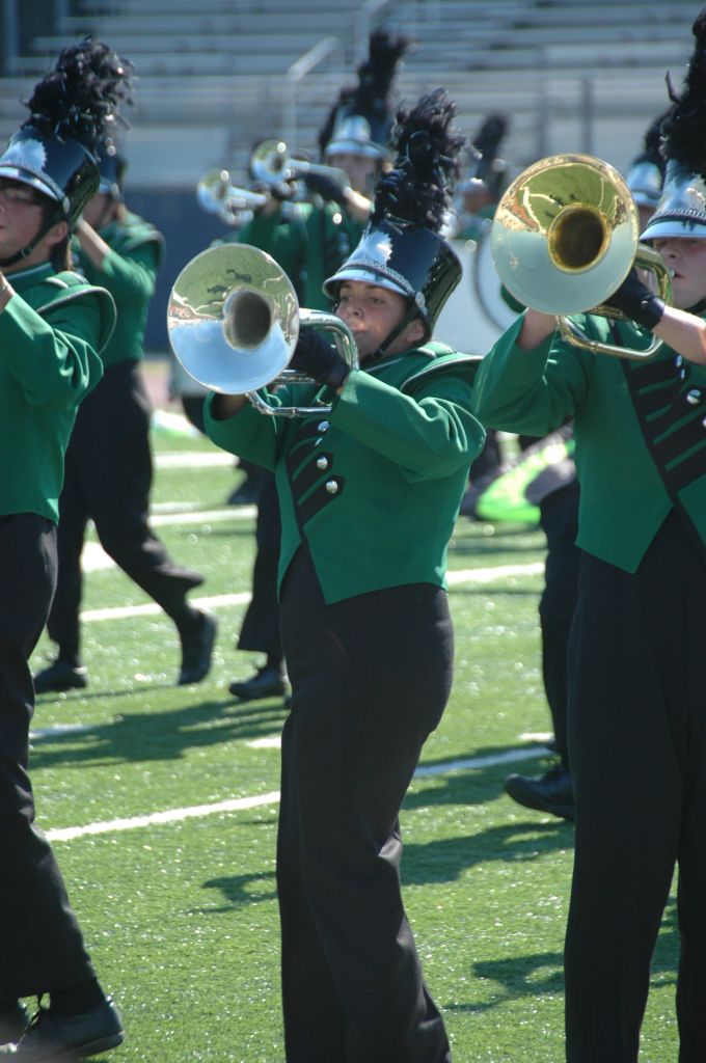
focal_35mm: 300
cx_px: 353
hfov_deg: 4.6
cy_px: 532
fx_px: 8848
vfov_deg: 6.9
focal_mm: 200
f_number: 5.6
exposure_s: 1/320
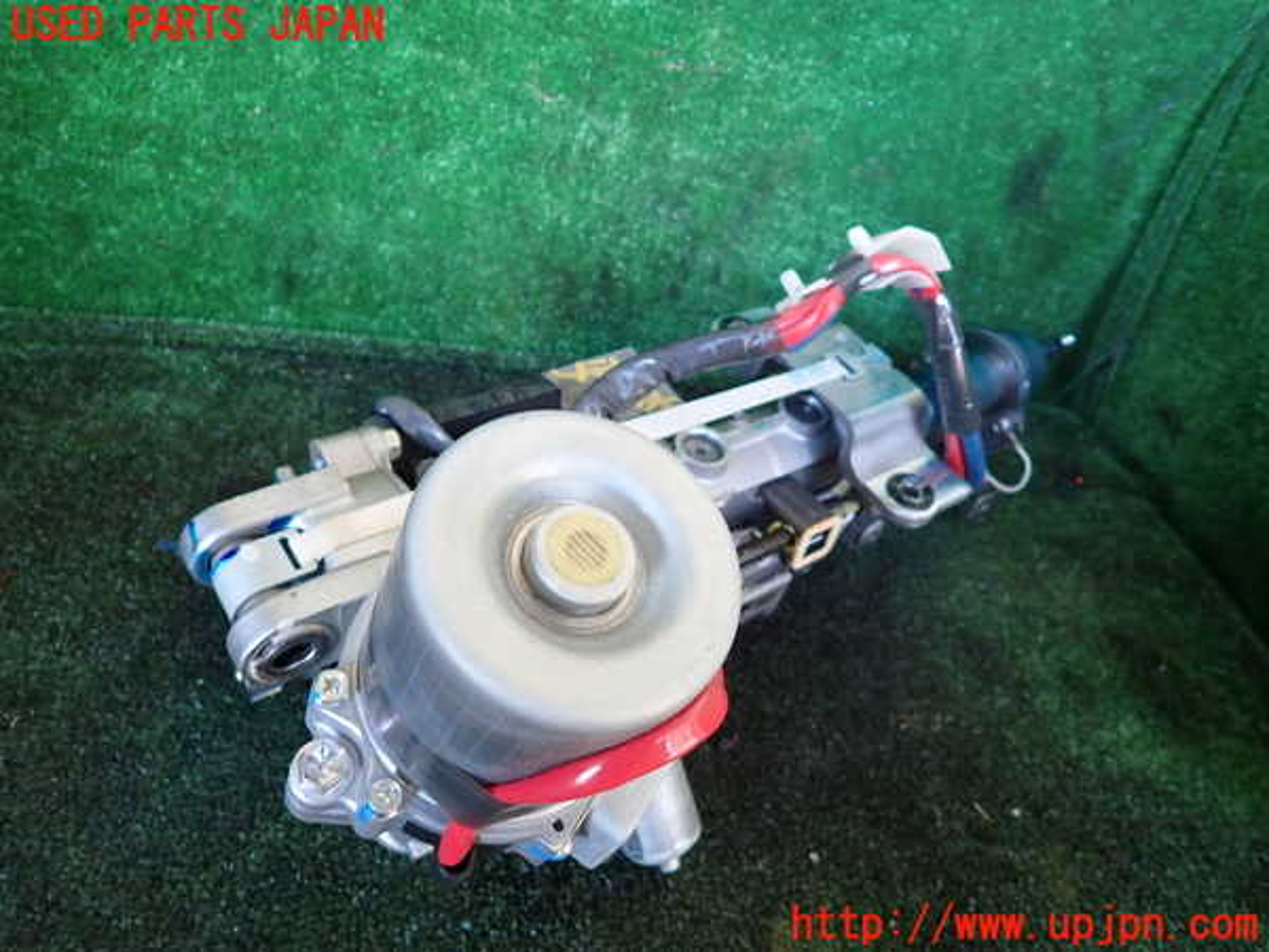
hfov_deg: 69.4
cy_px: 476
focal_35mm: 25
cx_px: 634
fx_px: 916
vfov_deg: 54.9
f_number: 2
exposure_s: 1/30
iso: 200
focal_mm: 4.5
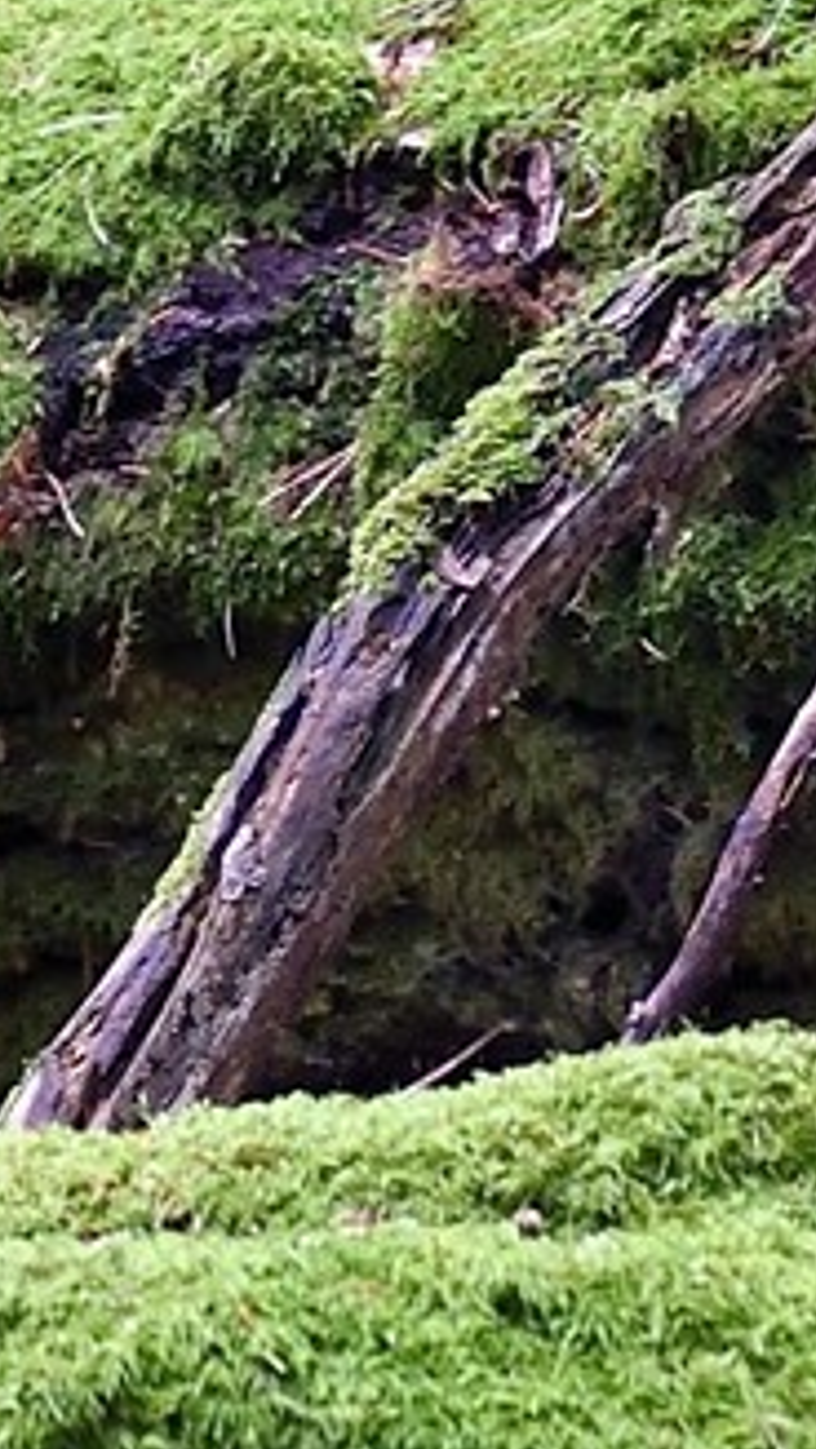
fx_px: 59107
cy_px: -2612
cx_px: 3060
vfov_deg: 1.4
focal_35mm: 1537
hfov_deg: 0.8
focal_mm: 200
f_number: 5
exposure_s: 1/60
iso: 1600
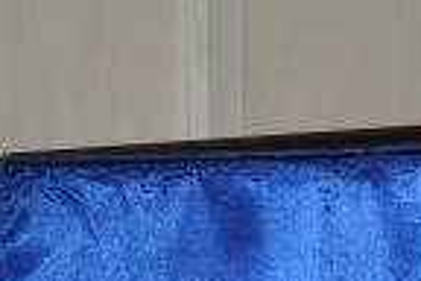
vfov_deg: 4.2
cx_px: 731
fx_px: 3789
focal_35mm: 324
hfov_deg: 6.2
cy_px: 111
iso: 250
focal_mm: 52
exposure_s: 1/90
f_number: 5.6
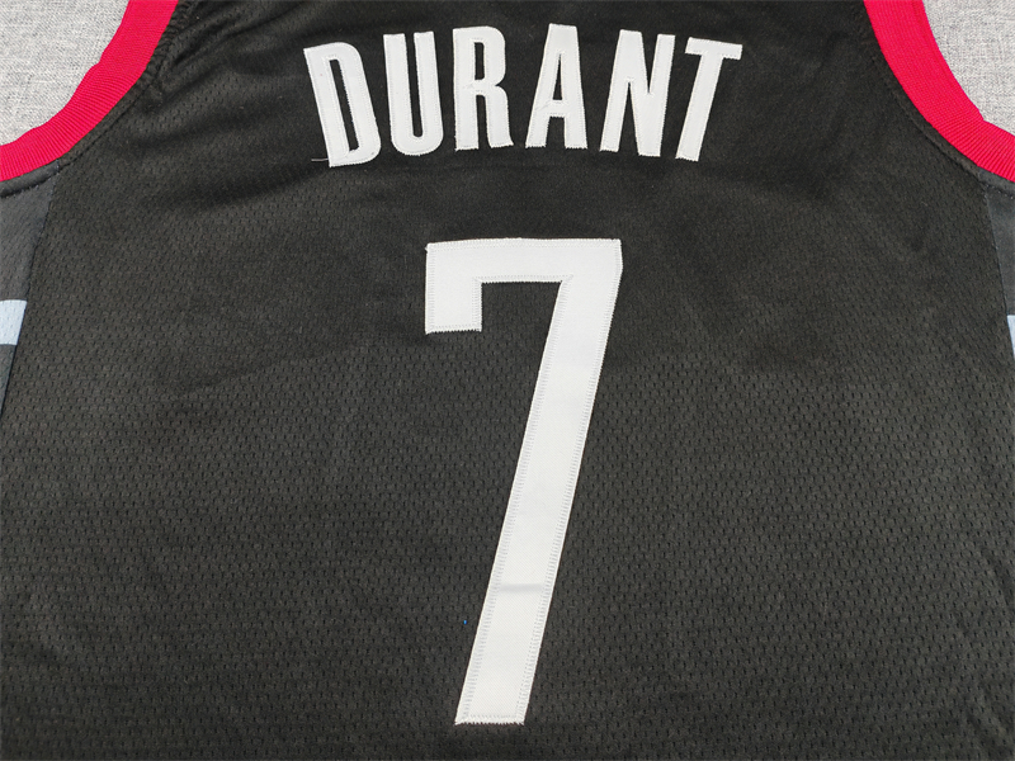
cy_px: 380
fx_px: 733
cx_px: 508
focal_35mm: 25
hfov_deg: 69.4
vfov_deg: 54.9
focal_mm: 5.3
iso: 80
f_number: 1.9
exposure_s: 1/100
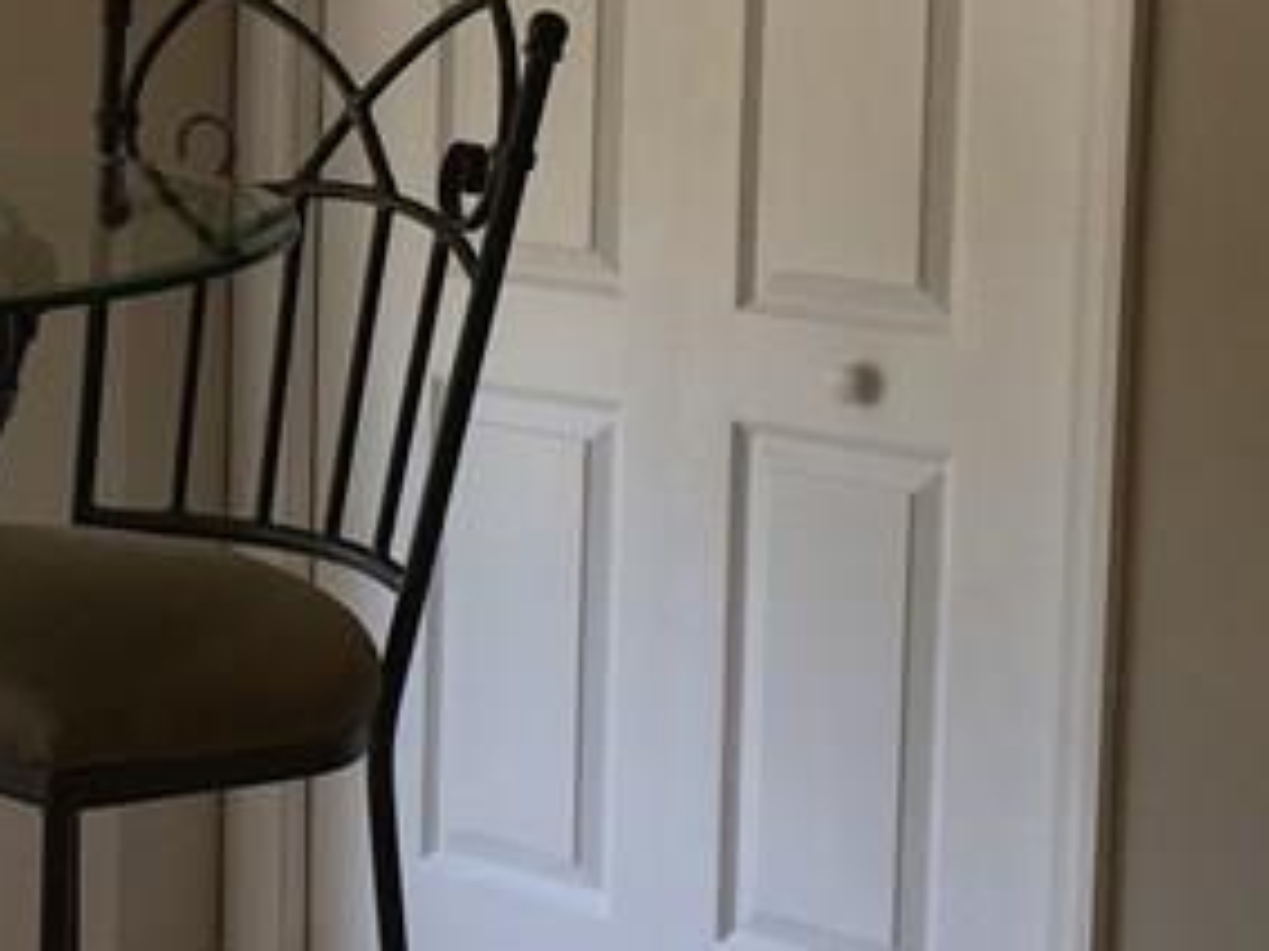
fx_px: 3848
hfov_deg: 17.8
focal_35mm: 105
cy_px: 314
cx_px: -269
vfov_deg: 14.1
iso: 25
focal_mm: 4.15
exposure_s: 1/60
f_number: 2.2
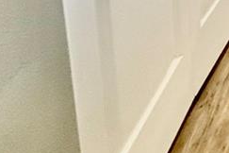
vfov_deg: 11.9
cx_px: 390
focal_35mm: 72
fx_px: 458
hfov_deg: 21.0
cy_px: -280
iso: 250
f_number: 2.2
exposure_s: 1/60
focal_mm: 2.22
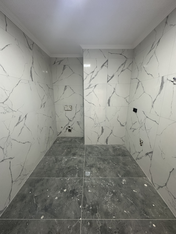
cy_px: 117
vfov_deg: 102.1
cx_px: 88
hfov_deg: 85.7
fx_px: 95
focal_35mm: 14
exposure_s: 1/50
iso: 200
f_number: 2.2
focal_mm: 2.22
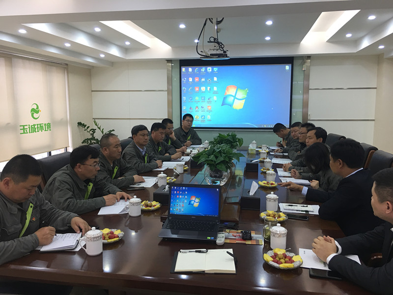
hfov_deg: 61.7
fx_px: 329
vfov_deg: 48.2
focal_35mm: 29
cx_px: 196
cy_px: 148
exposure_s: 1/17
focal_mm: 4.15
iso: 40
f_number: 2.2
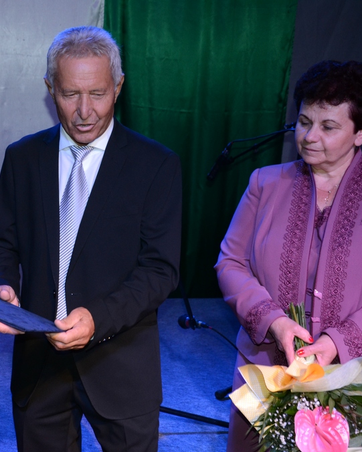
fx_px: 857
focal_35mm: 64
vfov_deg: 29.6
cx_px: 32
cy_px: 227
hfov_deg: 23.2
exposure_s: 1/160
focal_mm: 30
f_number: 5.6
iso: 800
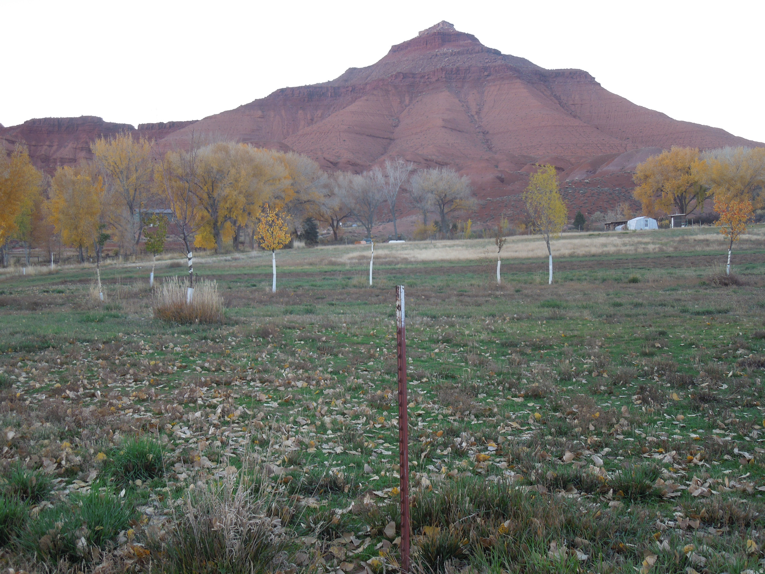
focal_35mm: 48
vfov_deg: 30.3
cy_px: 287
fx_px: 1061
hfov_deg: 39.7
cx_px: 382
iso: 100
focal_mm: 8.7
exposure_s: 1/50
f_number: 4
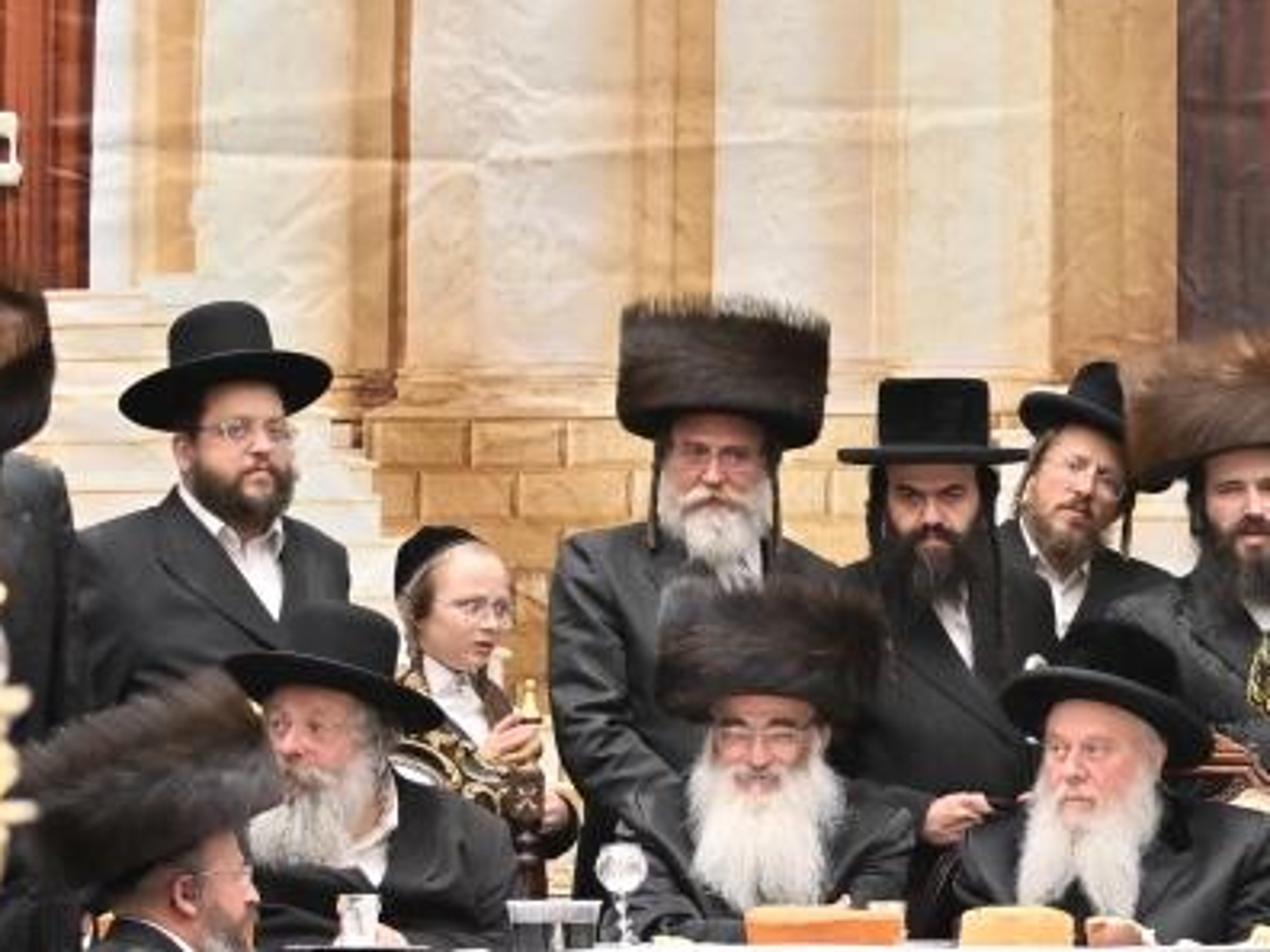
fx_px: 10933
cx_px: 1424
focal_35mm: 298
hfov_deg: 6.6
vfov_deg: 5.0
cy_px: 410
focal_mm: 80
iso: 500
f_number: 2.8
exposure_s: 1/500
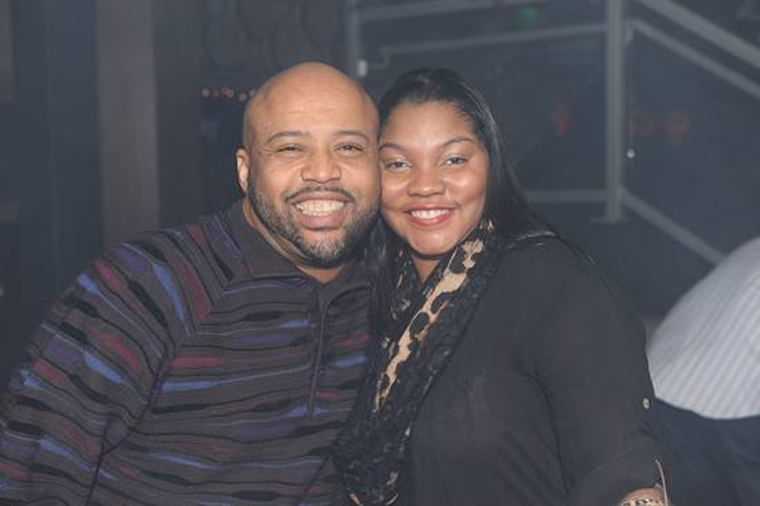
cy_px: 253
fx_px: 1224
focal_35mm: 58
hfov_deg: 34.5
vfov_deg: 23.4
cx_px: 380
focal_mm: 58
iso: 800
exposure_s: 1/250
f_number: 4.8
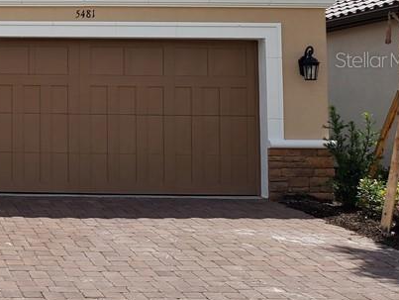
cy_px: 59
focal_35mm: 66
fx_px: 761
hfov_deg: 26.2
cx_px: -78
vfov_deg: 22.0
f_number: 2.4
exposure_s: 1/2151
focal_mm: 4.3
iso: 50
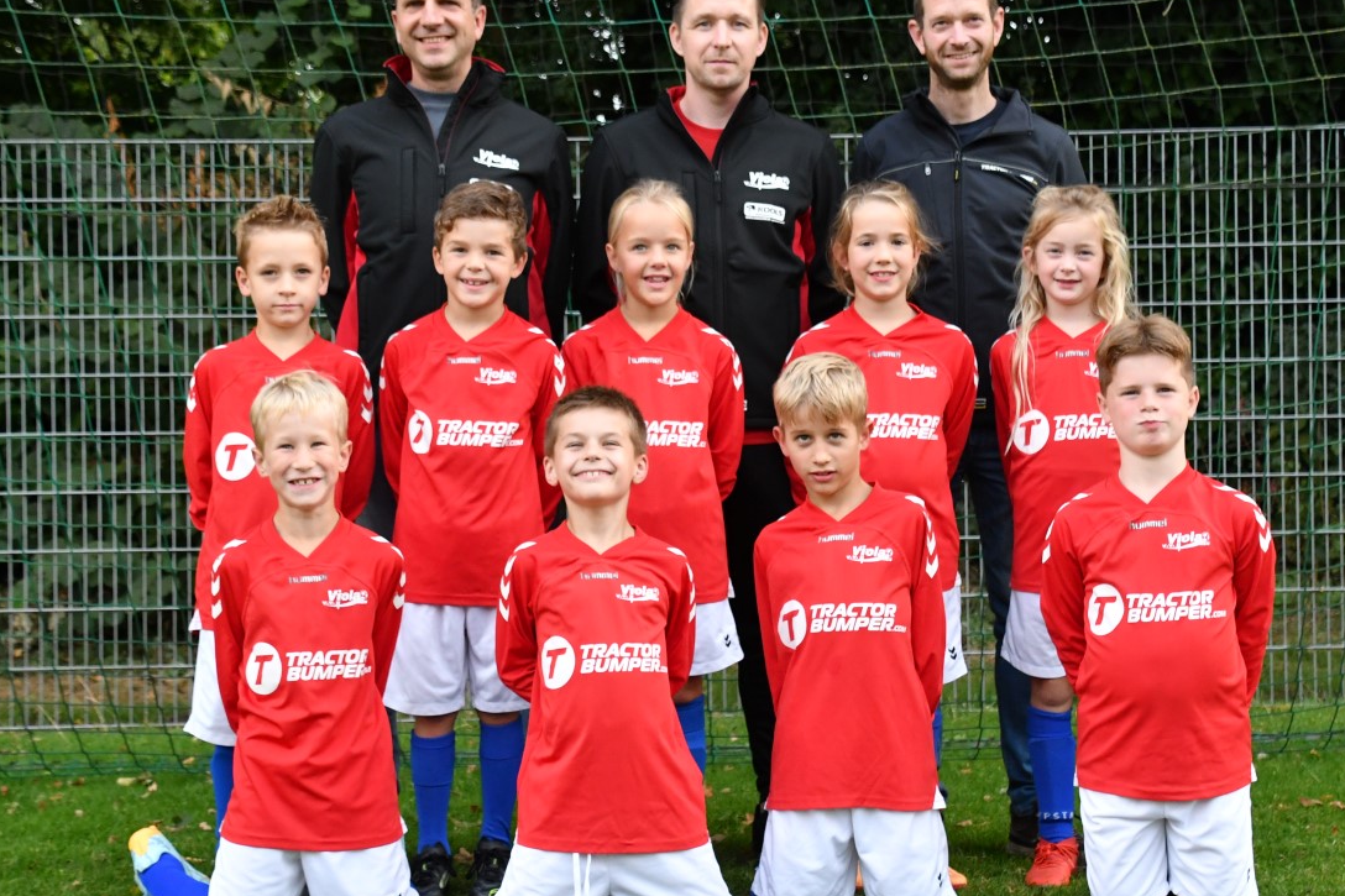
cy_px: 440
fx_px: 2503
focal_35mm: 67
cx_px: 680
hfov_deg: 30.1
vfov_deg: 20.3
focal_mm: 30
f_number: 4
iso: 1600
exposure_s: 1/640
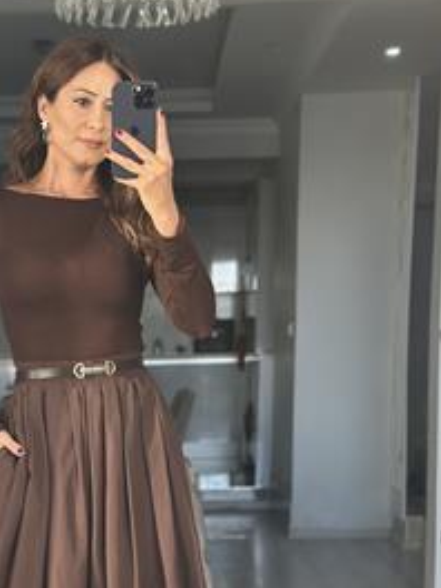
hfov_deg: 16.0
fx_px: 1563
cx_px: 98
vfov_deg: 21.0
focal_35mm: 92
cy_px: 497
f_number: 1.78
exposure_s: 1/121
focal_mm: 6.86
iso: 100
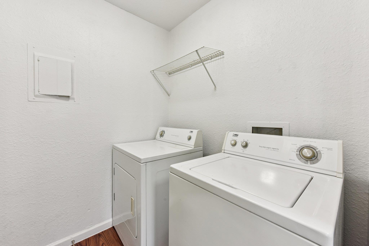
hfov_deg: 104.3
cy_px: 123
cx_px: 184
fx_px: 143
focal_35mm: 14
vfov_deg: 81.2
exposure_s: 1/15
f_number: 9
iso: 360
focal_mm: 14
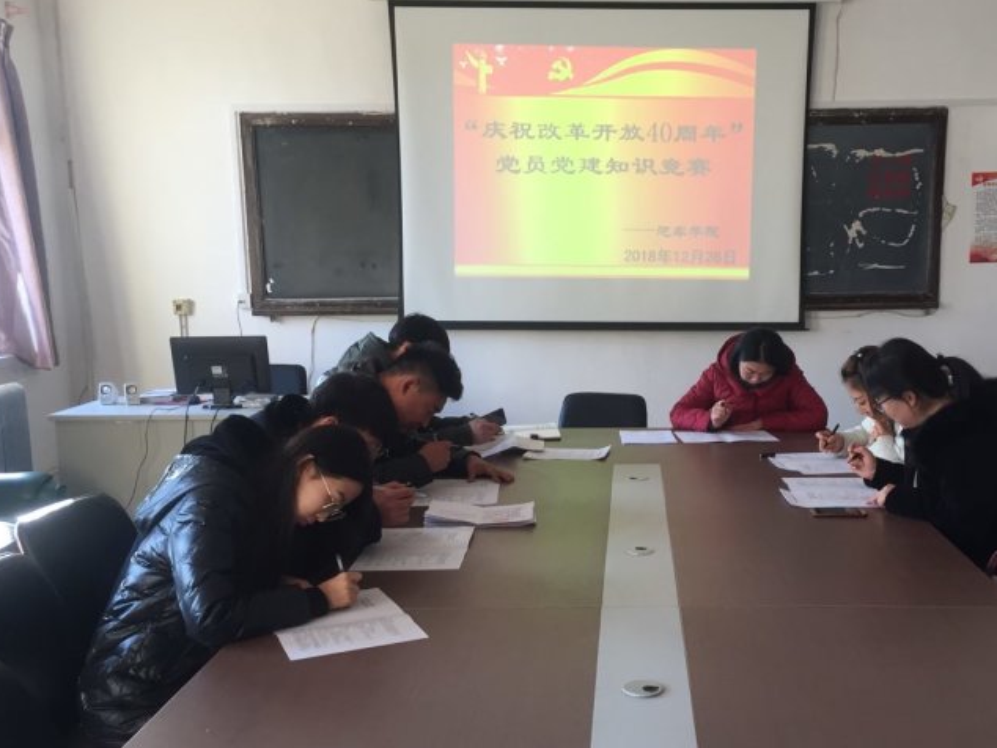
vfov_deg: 36.7
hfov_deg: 47.4
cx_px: 625
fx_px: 1124
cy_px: 446
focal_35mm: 39
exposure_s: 1/33
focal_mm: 4.15
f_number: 2.2
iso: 32
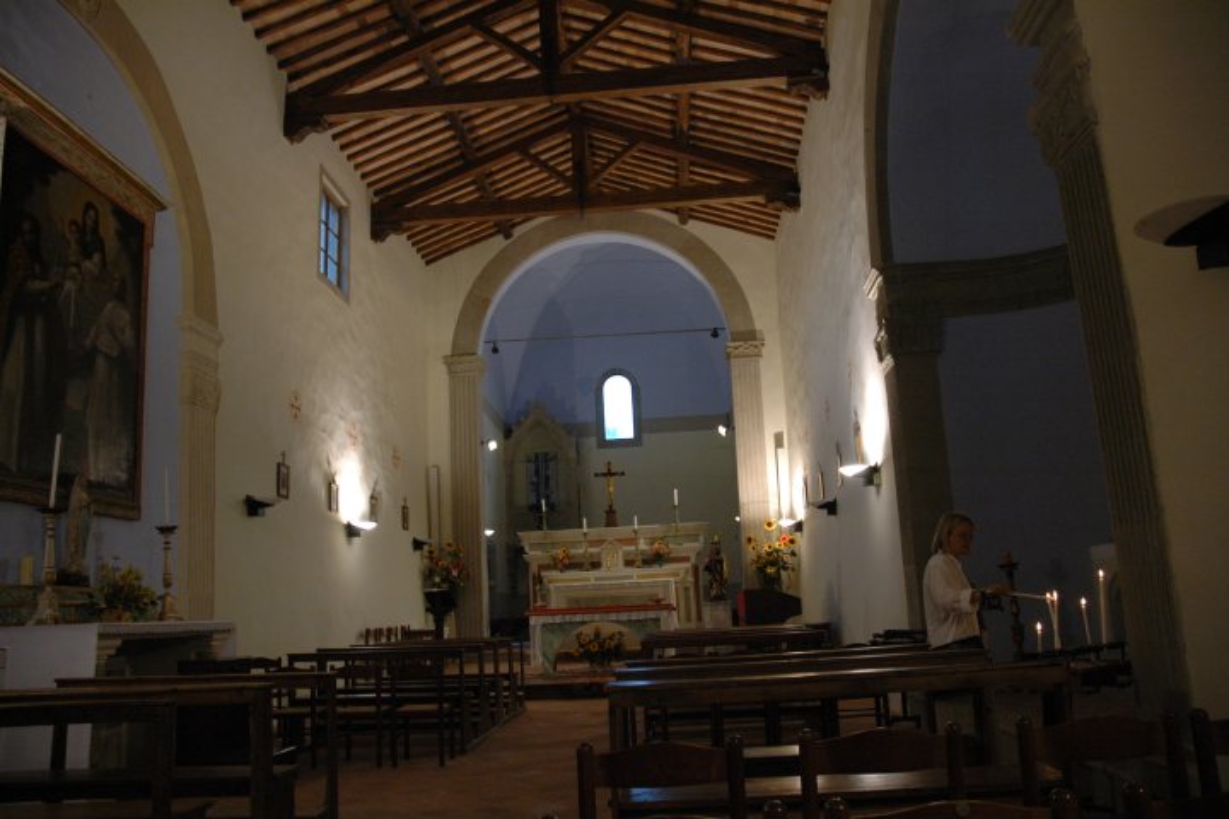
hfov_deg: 67.4
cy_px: 410
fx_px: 922
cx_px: 614
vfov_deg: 47.9
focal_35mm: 27
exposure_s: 1/60
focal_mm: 18
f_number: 4
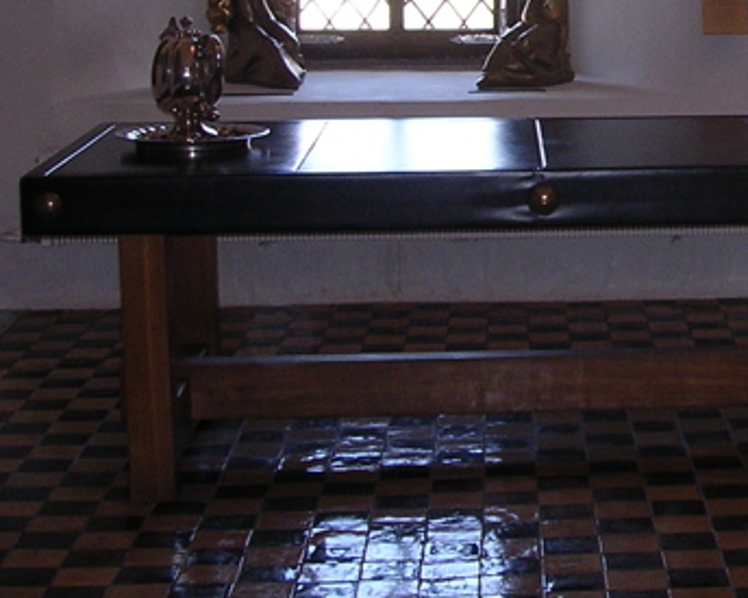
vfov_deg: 15.6
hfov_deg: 18.8
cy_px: 42
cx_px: 881
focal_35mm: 97
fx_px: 2147
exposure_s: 1/60.1
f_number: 2.8
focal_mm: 5.8
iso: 158
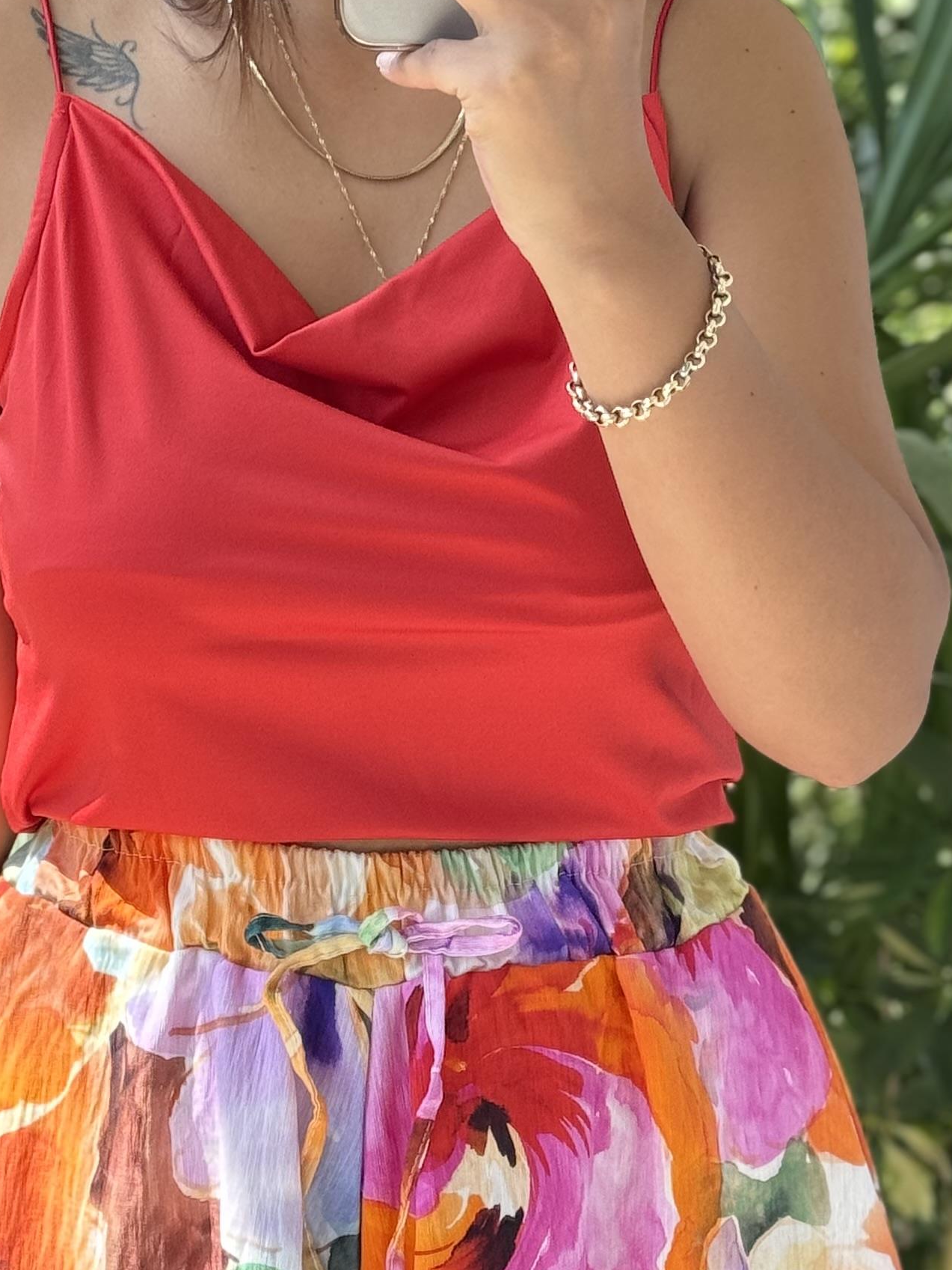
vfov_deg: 17.3
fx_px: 4181
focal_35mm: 114
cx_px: 476
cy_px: 625
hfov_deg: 13.0
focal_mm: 6.76
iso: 64
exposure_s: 1/241
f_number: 1.78
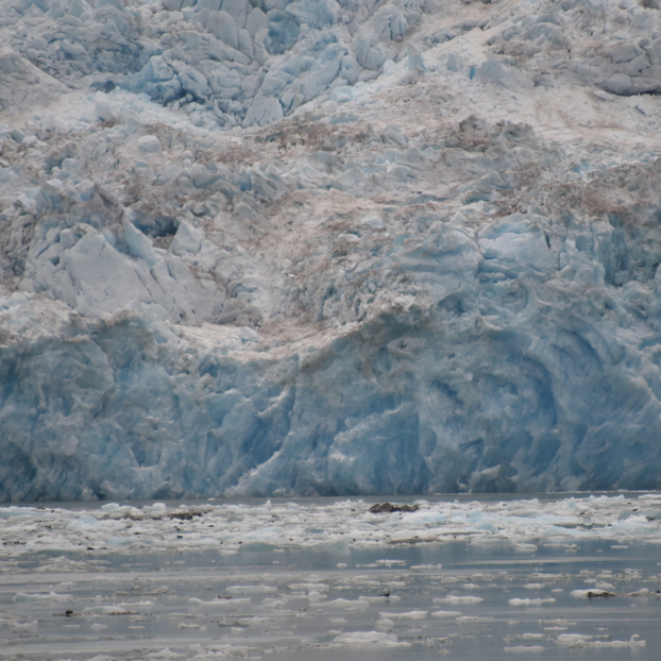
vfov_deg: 3.3
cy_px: 332
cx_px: 389
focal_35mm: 525
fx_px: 11342
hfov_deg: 3.3
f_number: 5.6
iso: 900
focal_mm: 300
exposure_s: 1/640
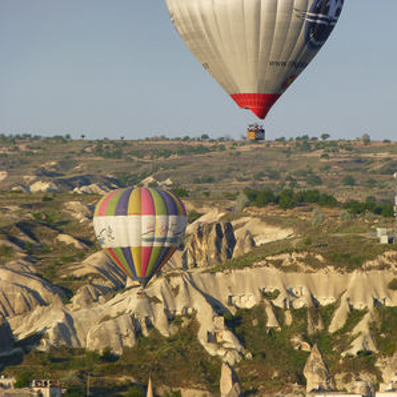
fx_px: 4451
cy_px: 198
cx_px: 265
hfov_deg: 5.1
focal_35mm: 343
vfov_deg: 5.1
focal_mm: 51.5
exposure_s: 1/250
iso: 100
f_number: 5.9
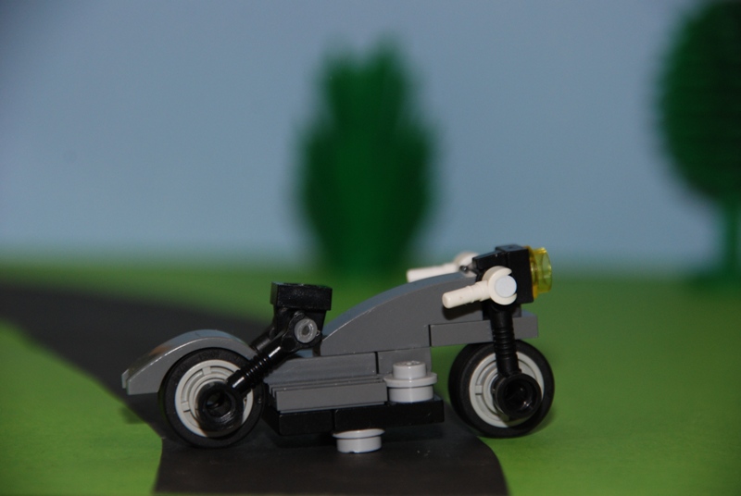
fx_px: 6184
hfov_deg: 6.9
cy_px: 248
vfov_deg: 4.6
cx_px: 370
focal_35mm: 300
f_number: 6.3
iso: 400
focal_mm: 200
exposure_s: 1/60
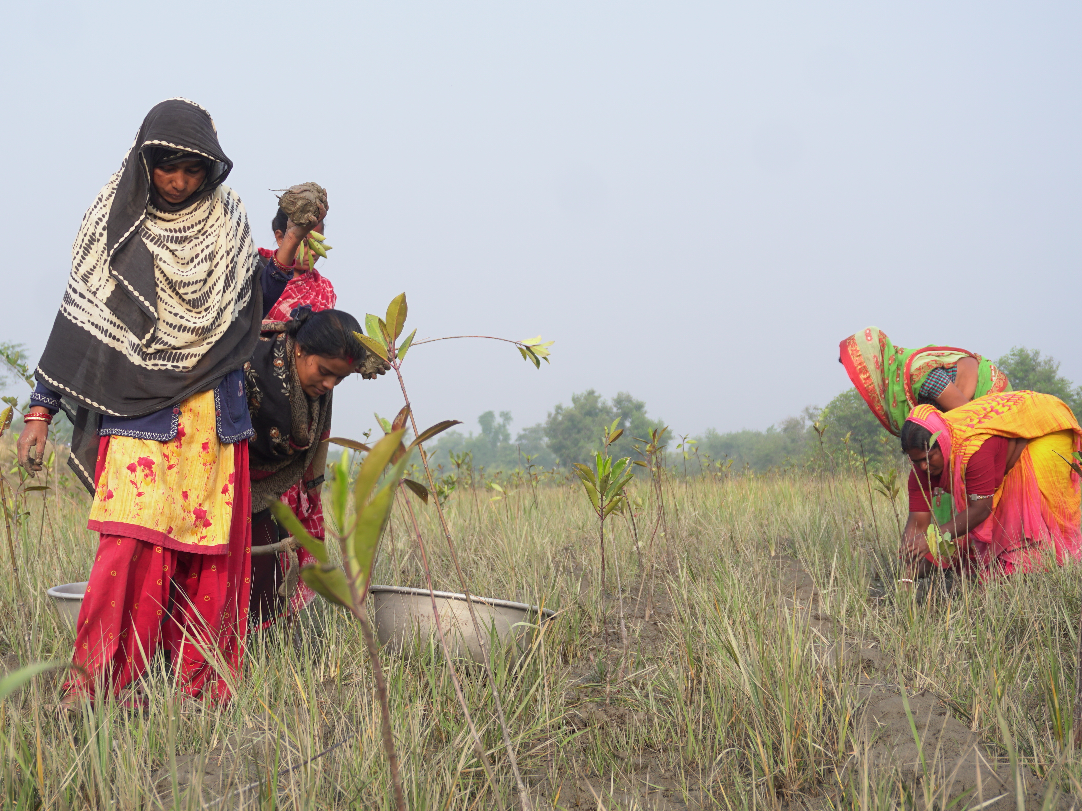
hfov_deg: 34.5
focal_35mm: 56
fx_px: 1741
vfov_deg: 26.2
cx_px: 453
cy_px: 383
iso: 100
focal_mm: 27
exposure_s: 1/320
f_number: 4.5
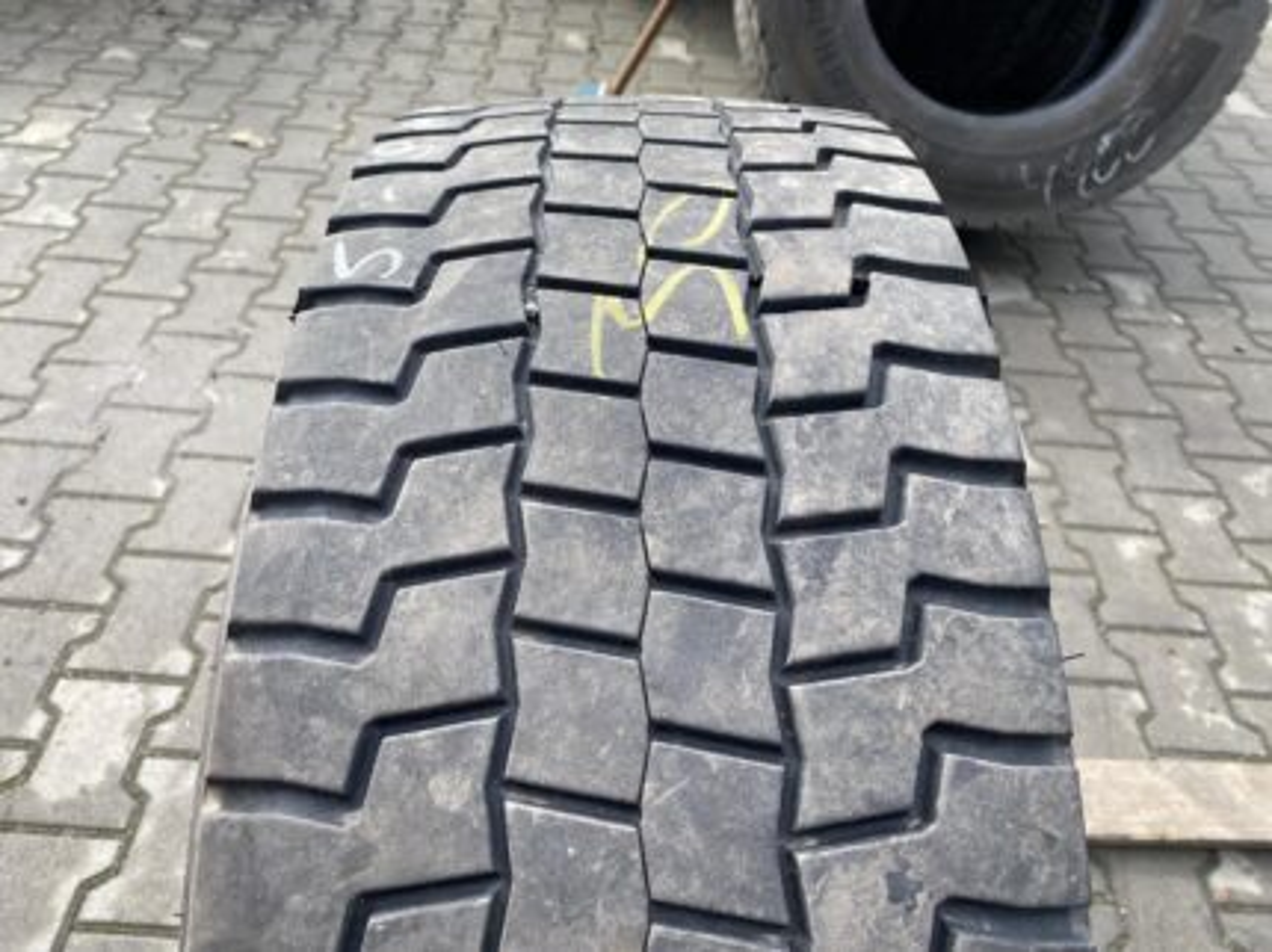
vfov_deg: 53.0
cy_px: 476
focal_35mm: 26
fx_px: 955
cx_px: 636
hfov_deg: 67.3
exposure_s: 1/441
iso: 32
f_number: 1.8
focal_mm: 4.25
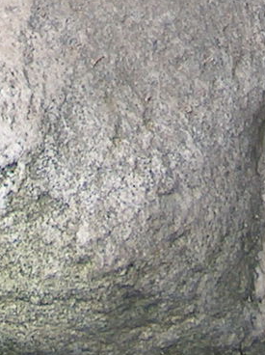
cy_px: -602
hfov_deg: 6.9
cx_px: 13
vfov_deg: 8.2
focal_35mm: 215
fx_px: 2200
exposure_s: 1/196
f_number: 2.8
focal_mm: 7.6
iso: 100
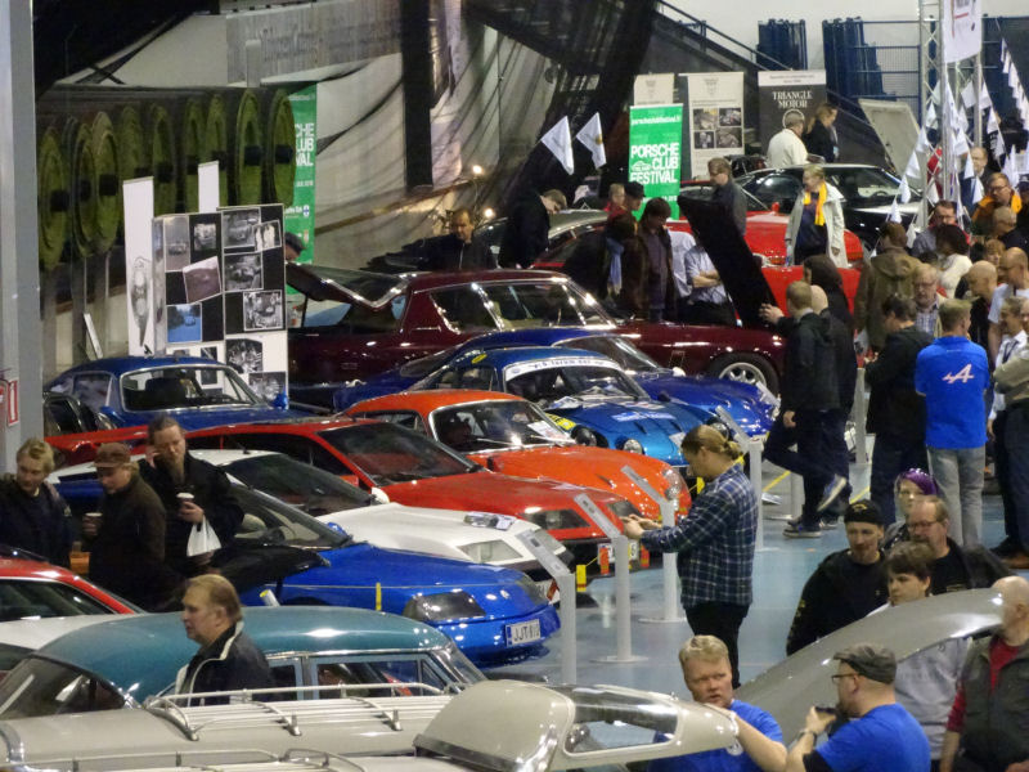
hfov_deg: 6.8
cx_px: 514
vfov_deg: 5.1
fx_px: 8621
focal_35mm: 290
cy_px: 386
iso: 3200
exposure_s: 1/50
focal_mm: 49.49
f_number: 6.3
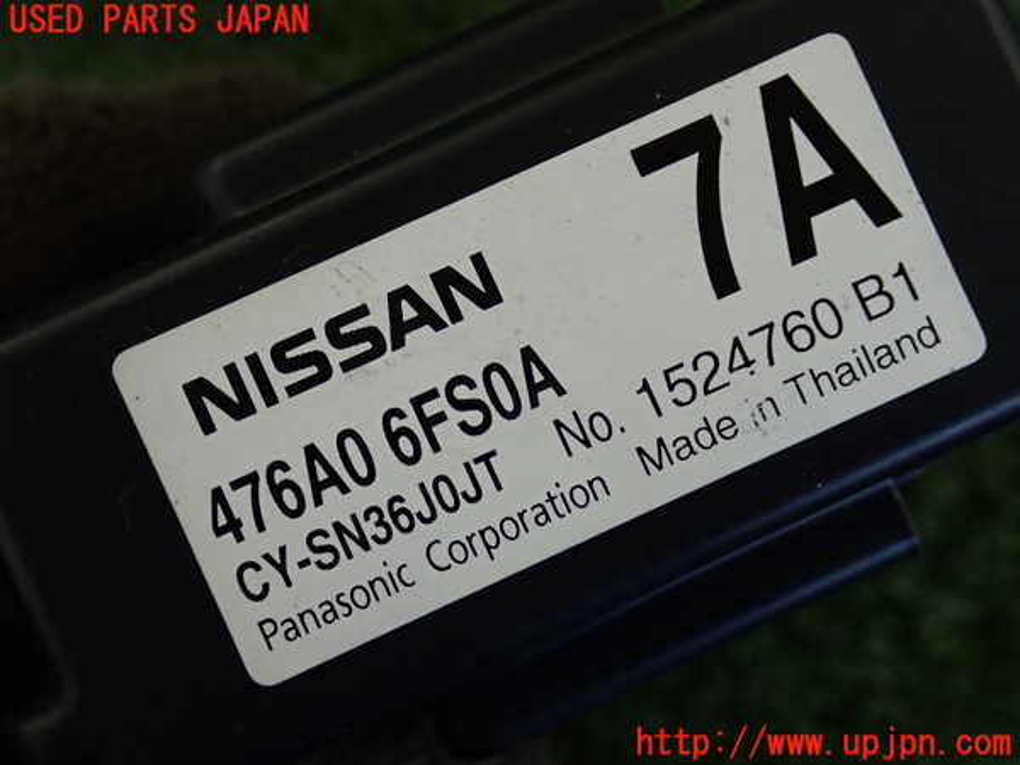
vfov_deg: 25.2
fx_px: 1709
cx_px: 510
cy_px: 382
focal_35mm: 58
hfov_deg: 33.2
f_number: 3.5
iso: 400
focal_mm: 10.35
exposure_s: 1/125
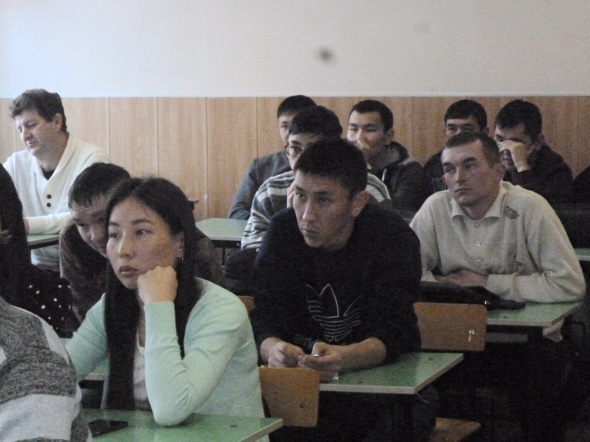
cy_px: 221
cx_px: 295
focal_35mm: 87
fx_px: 1483
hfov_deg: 22.5
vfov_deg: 17.0
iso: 1000
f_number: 5.8
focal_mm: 15.5
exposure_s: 1/60
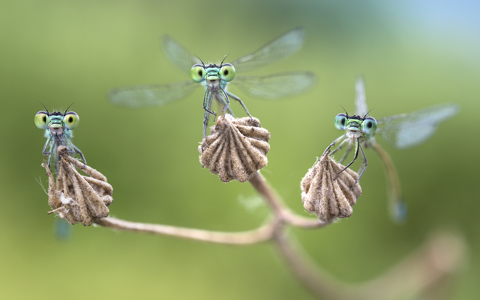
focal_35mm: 62
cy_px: 151
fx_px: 811
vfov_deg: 21.0
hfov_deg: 33.0
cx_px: 237
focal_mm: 60
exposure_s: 1/100
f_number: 11
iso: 250
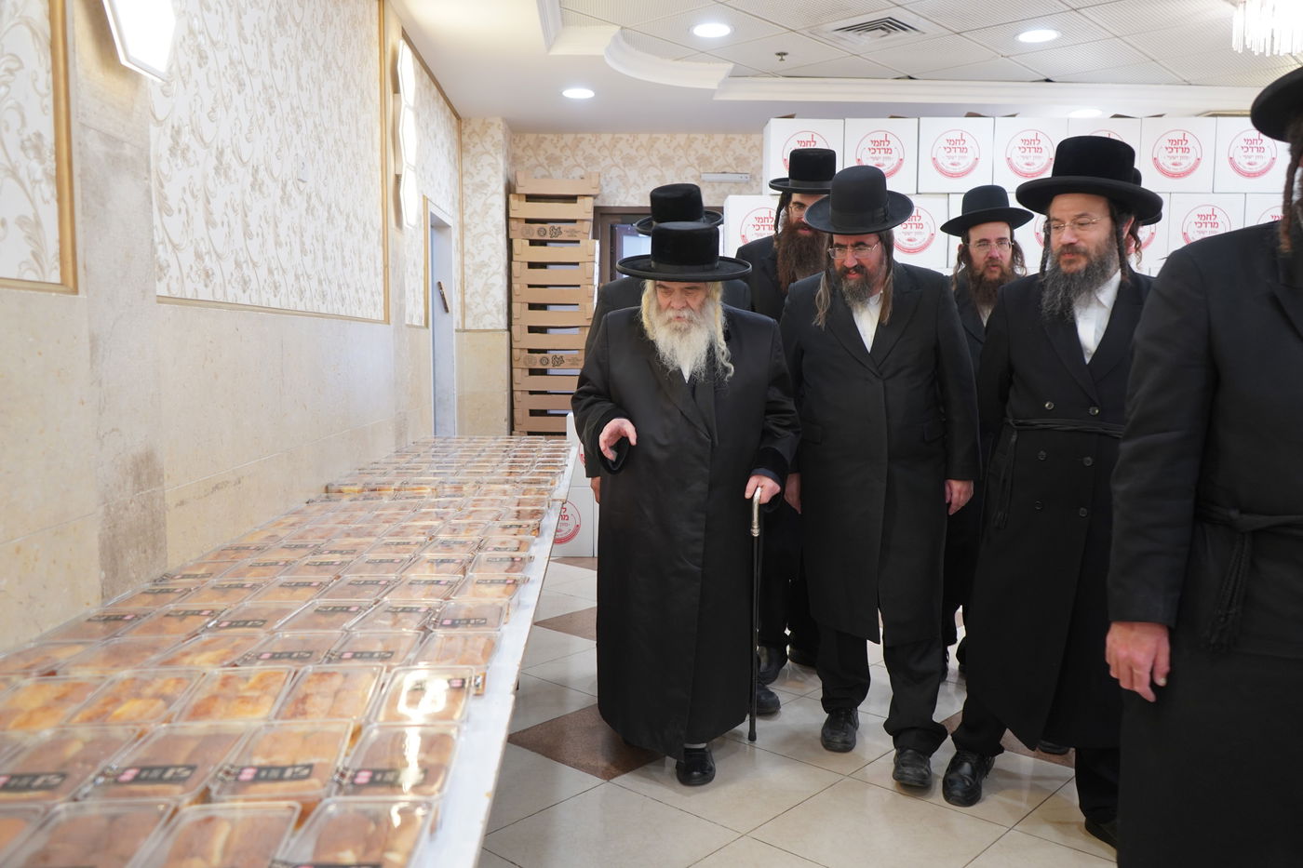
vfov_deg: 46.4
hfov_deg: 65.5
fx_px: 1013
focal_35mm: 28
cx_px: 652
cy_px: 434
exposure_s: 1/160
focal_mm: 28
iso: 1000
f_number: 4
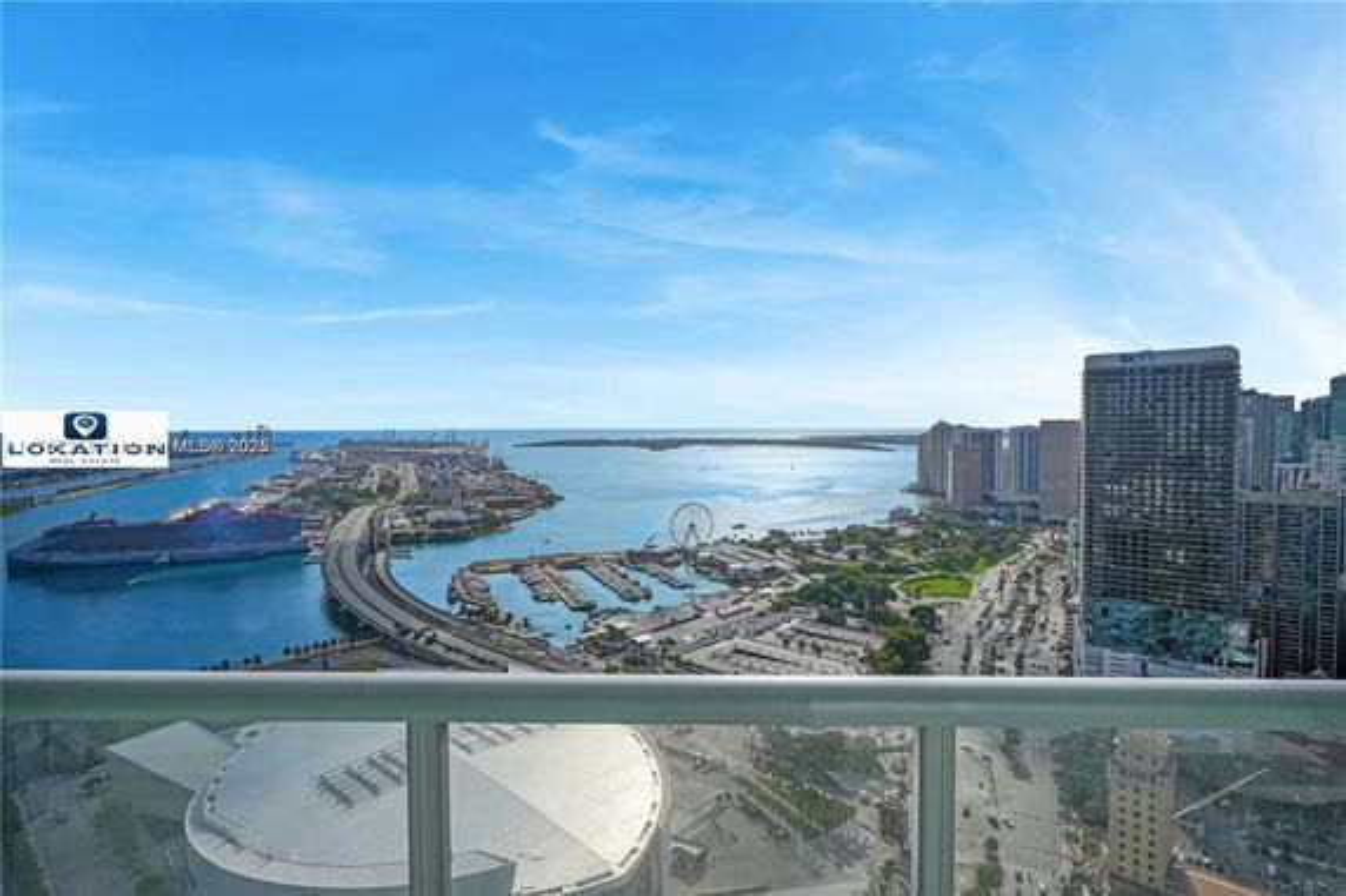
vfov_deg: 61.9
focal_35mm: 20
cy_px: 448
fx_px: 748
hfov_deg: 84.0
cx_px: 673
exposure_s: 1/2000
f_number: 11
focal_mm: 20
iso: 200
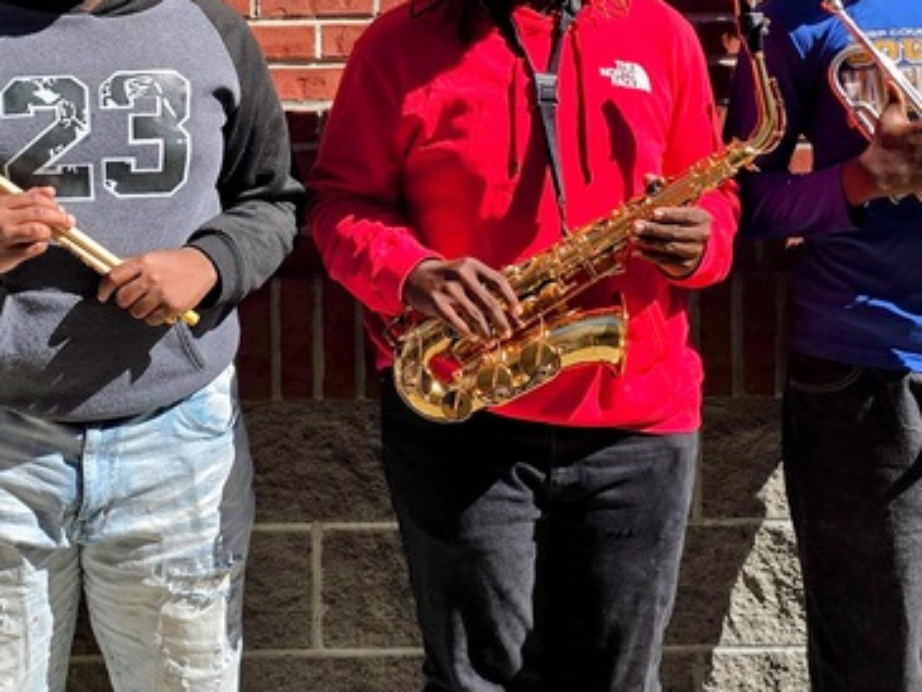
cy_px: 35
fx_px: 1679
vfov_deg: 22.6
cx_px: 202
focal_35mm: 63
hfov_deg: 30.1
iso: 12
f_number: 1.7
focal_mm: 6.3
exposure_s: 1/1011
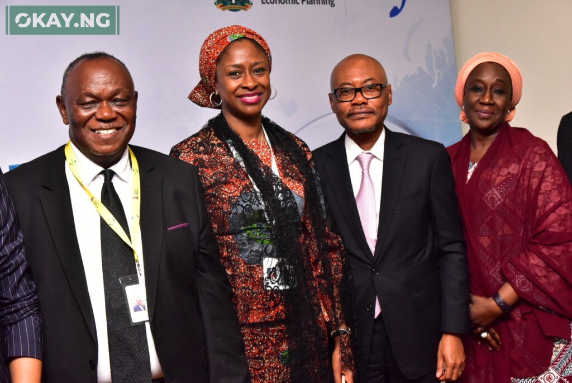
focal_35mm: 52
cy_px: 192
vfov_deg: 26.1
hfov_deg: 38.2
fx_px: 827
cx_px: 286
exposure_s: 1/160
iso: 6400
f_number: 8
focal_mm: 52
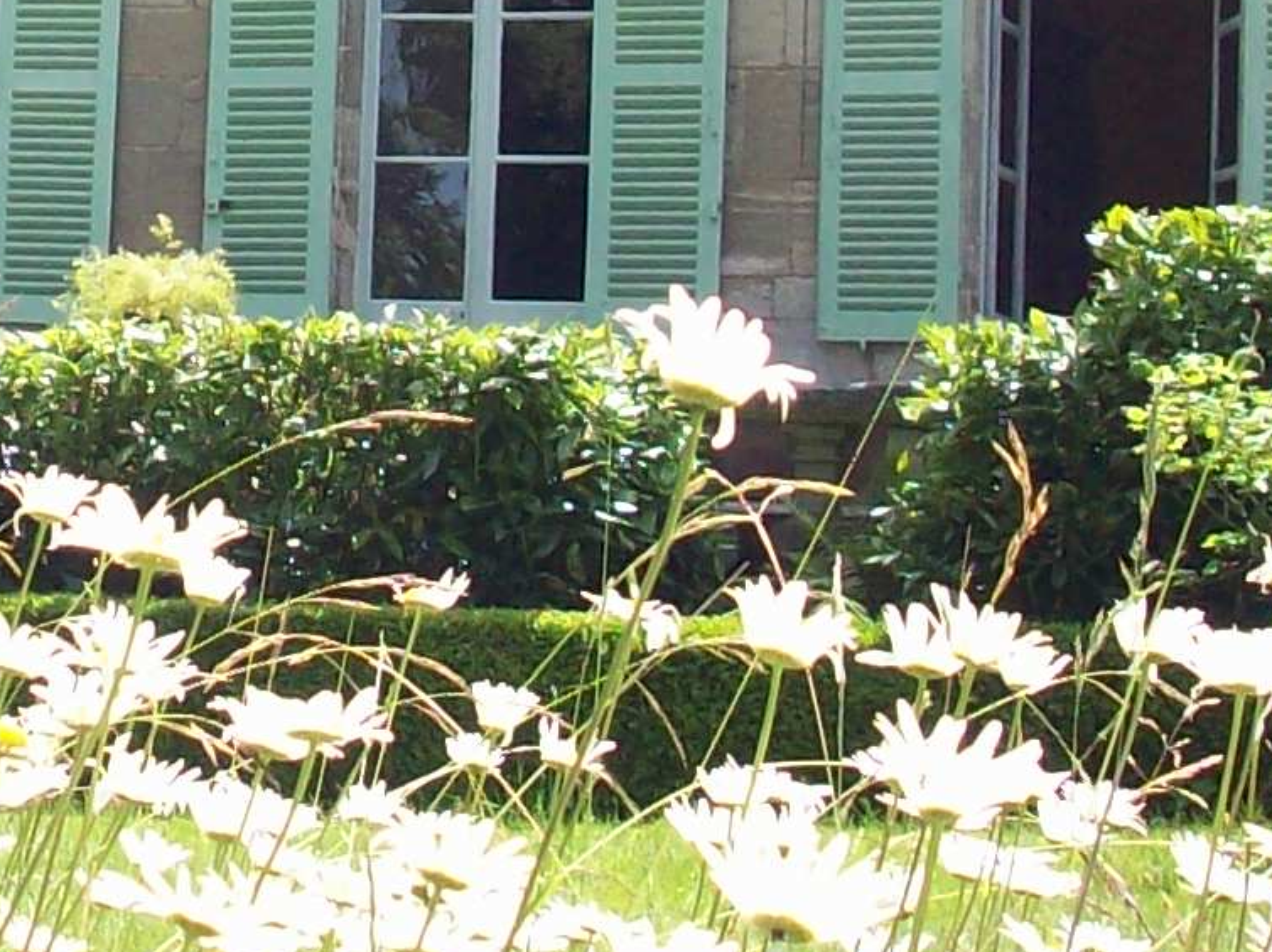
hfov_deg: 12.9
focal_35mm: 150
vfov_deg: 9.8
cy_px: -140
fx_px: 5510
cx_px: -94
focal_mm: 6.2
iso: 80
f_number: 2.8
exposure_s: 1/465
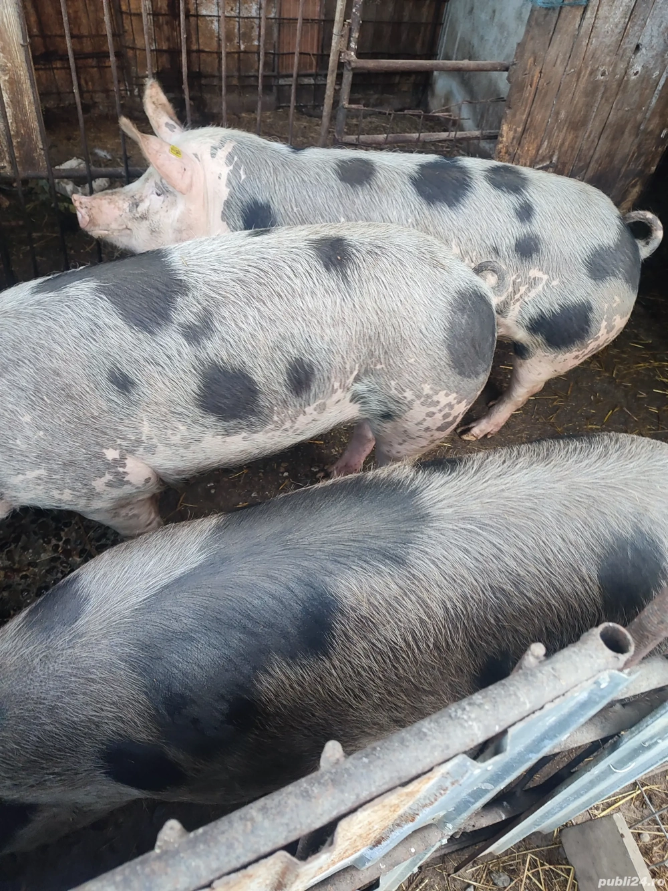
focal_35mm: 24
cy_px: 446
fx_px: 618
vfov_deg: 71.6
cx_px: 334
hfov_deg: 56.8
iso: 286
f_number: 1.89
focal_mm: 5.89
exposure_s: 1/33
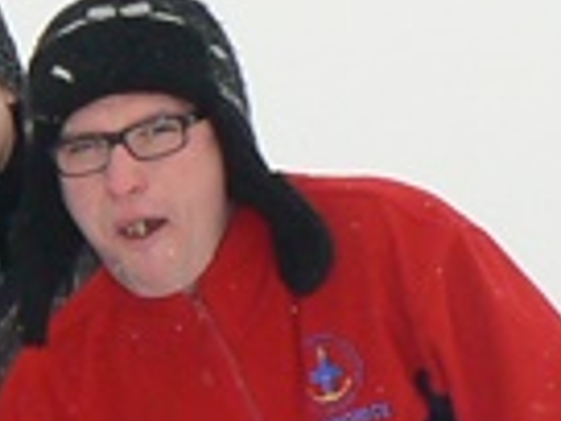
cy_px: 497
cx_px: -173
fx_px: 3873
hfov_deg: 8.2
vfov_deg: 6.2
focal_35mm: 239
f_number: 4
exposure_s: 1/640
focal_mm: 6
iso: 100
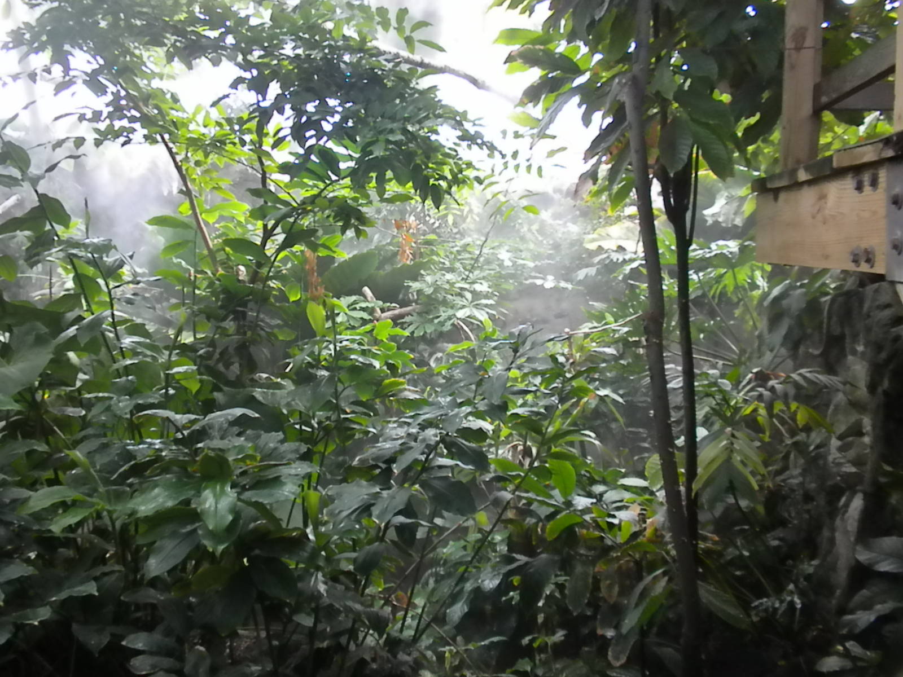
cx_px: 452
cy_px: 338
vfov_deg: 38.7
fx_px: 965
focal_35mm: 37
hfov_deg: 50.1
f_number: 3.5
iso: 640
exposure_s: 1/166
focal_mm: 6.6
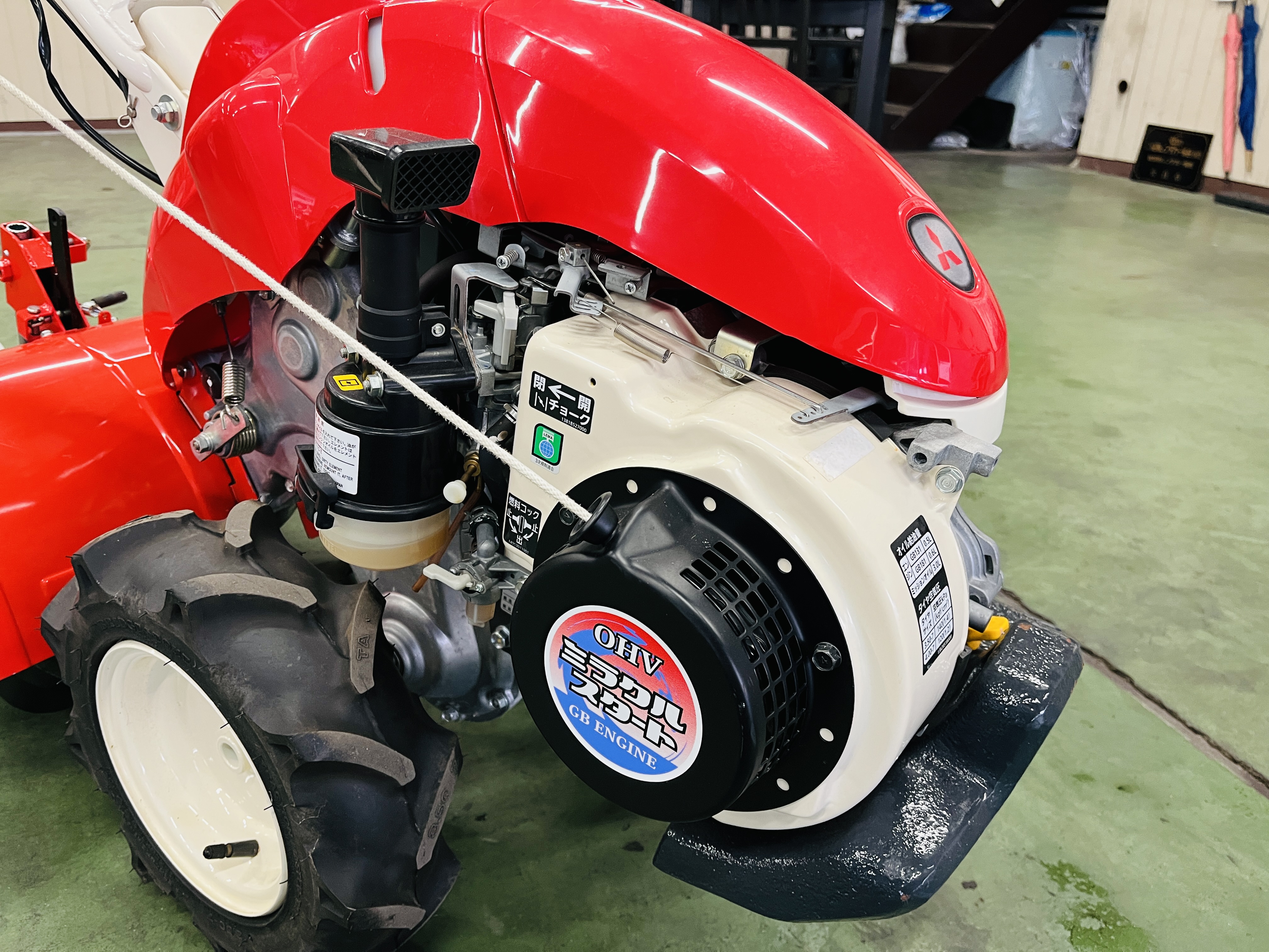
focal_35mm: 26
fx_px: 953
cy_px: 476
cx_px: 634
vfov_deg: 53.1
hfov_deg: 67.3
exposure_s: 1/60
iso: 250
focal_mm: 5.1
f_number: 1.6
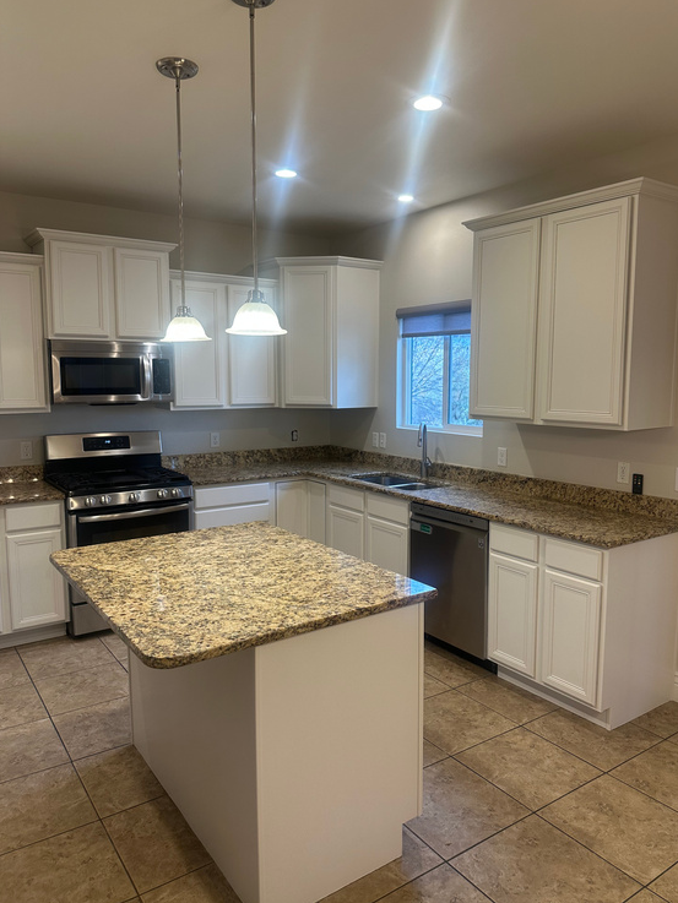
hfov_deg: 54.9
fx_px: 653
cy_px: 446
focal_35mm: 25
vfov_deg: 69.4
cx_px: 351
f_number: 1.78
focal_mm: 6.86
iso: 125
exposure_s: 1/120
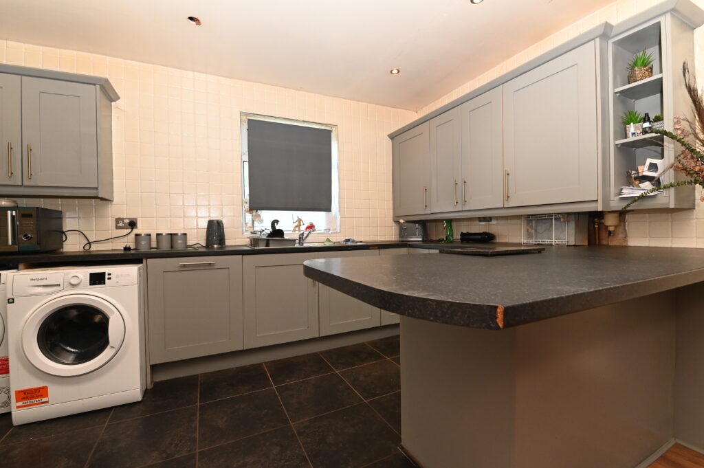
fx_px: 293
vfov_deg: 77.2
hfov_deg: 100.4
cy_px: 234
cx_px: 352
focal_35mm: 15
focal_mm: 15
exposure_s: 1/60
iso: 2000
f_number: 10
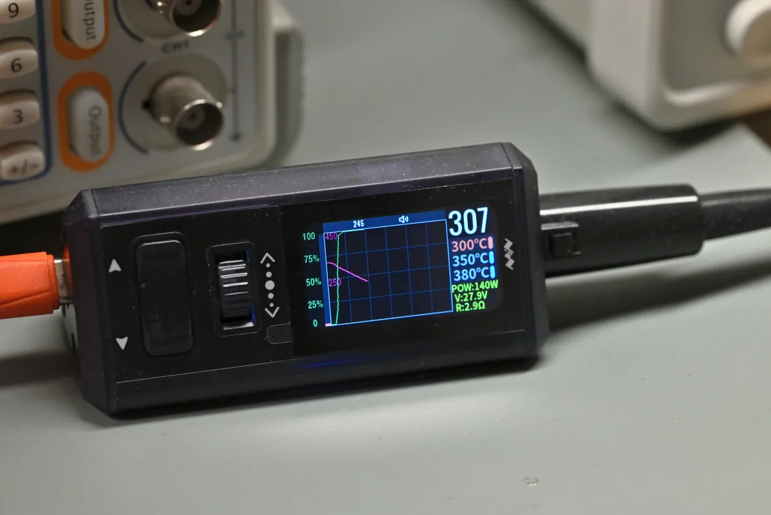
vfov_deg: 13.1
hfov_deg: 19.4
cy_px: 258
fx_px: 2249
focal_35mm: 105
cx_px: 386
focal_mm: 105
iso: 800
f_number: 9
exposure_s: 1/80
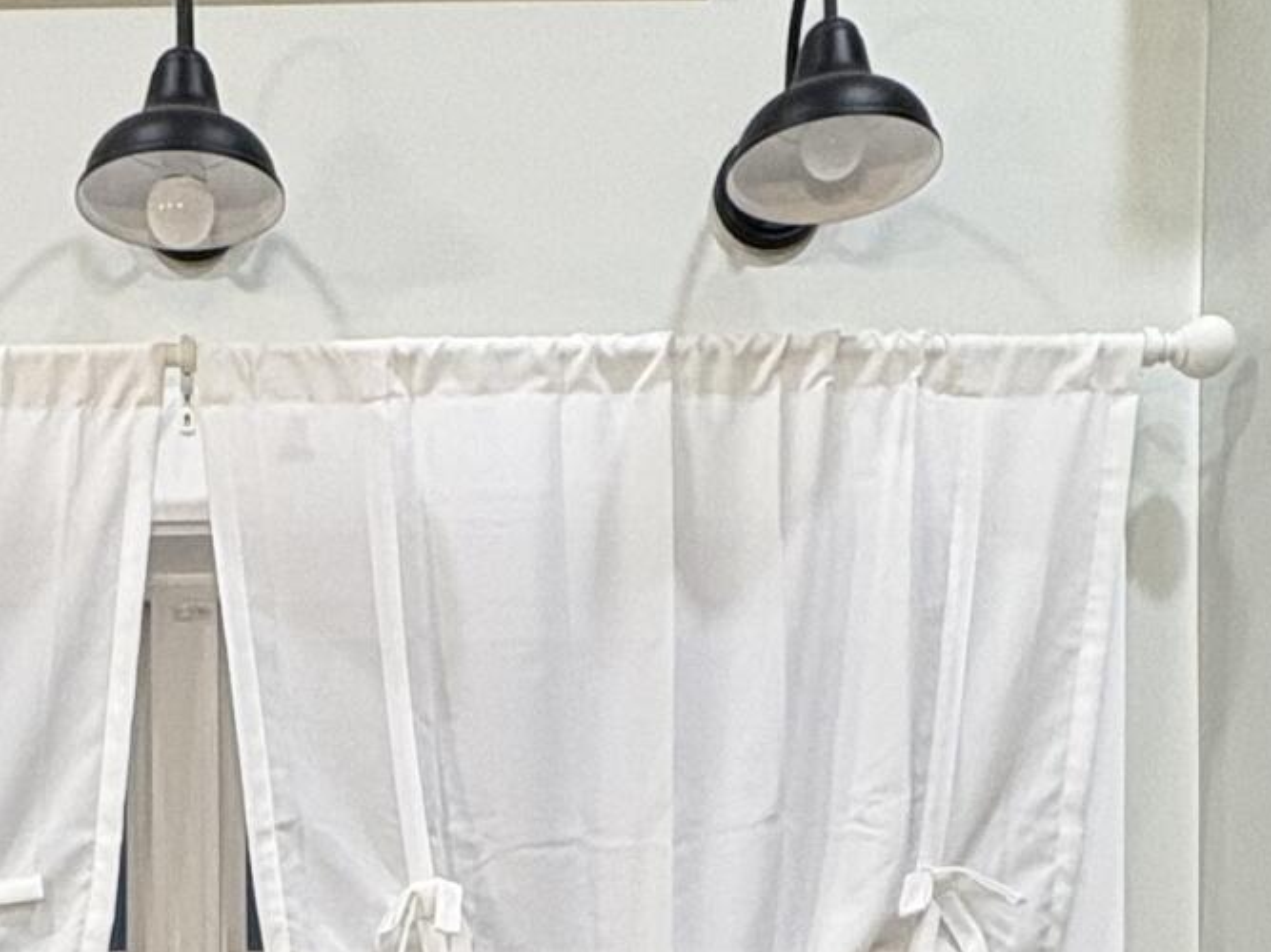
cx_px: 191
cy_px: 1378
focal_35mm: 63
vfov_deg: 20.4
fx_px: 2313
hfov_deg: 29.8
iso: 200
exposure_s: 1/60
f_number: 2.2
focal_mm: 2.22
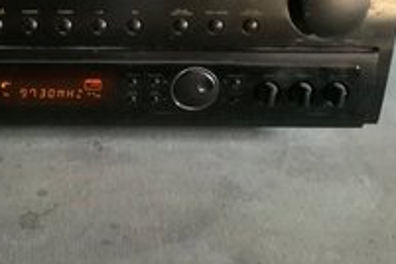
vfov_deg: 23.8
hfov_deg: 35.3
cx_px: 92
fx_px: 605
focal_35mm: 55
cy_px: 19
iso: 800
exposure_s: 1/15
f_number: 2.4
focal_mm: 3.3
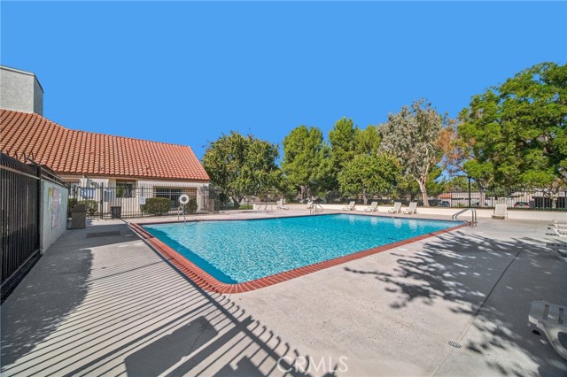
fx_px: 220
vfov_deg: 81.1
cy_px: 188
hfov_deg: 104.3
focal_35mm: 14
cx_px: 284
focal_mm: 9
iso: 160
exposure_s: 1/320
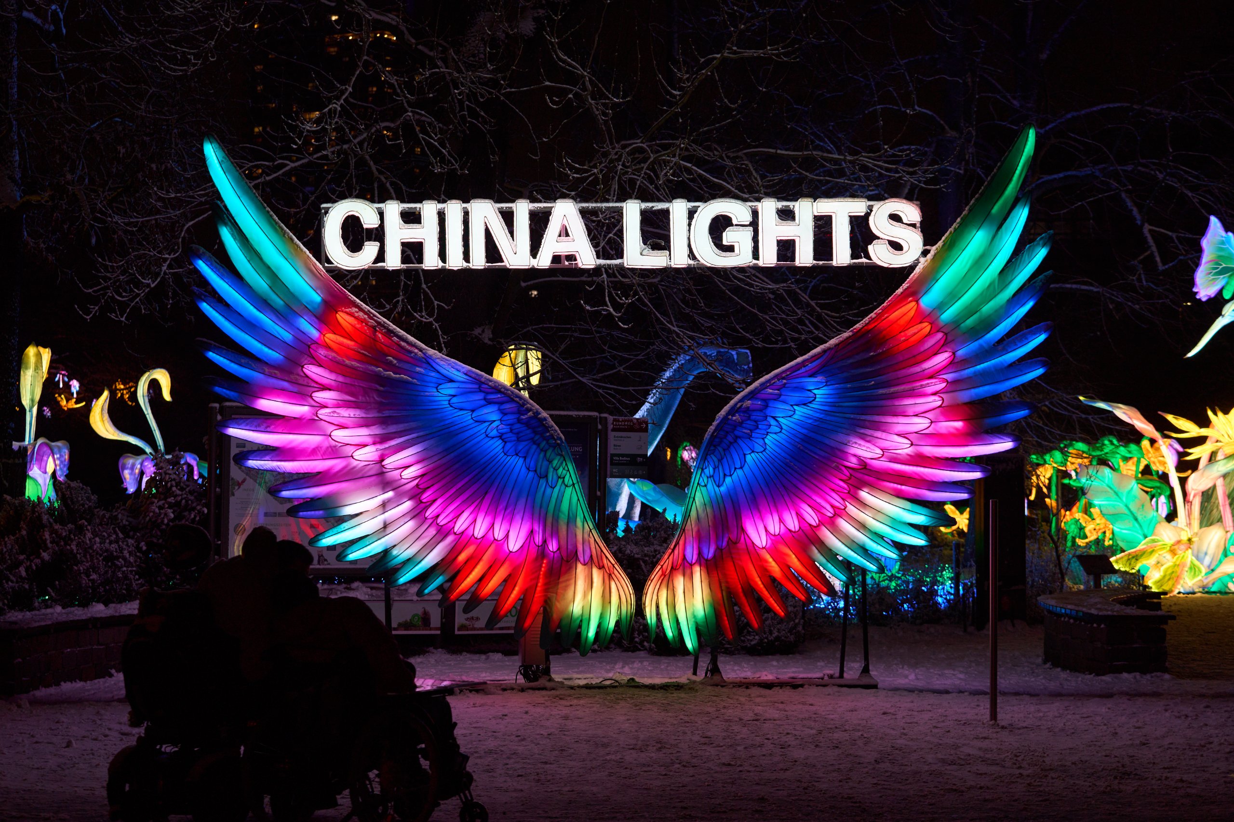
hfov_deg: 28.8
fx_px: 2399
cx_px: 617
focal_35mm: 70
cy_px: 411
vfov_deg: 19.5
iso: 100
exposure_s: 1/30
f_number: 4
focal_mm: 70
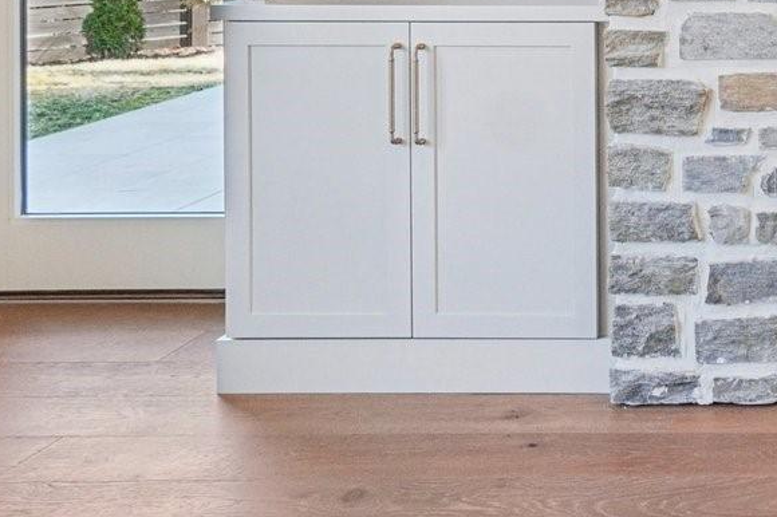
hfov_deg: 28.5
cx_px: 1080
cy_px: -110
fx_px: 1143
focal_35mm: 53
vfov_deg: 23.2
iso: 400
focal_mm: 10
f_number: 8
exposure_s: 1/25
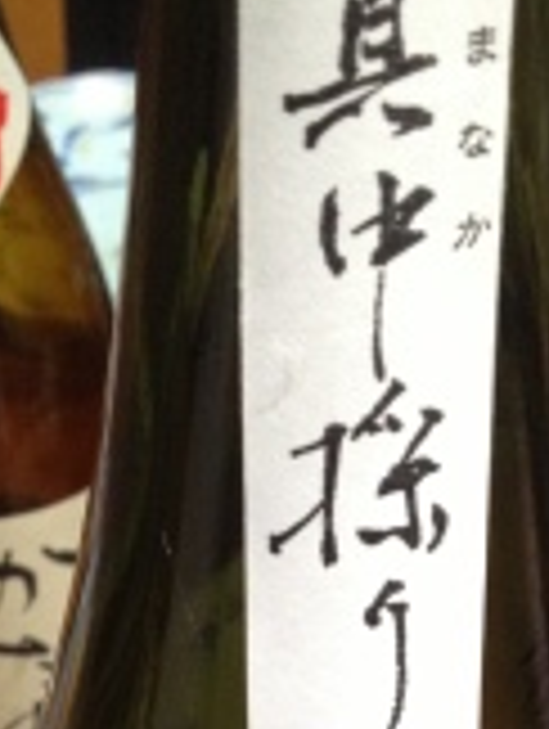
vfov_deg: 17.1
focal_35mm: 108
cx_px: 358
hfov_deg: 13.7
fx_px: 2278
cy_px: 963
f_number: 2.4
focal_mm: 4.28
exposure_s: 1/20
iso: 250
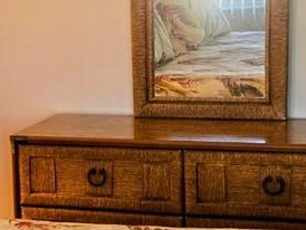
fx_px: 1186
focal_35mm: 134
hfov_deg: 14.2
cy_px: 142
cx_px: -64
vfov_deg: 11.1
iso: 100
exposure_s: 1/120
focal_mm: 5.4
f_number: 1.8
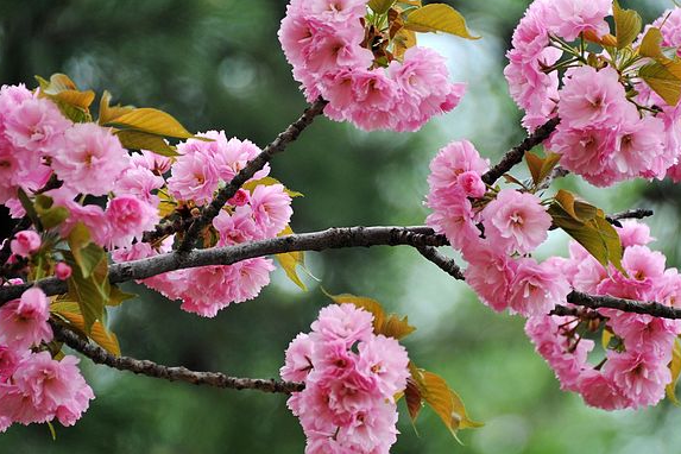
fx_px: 7925
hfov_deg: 4.9
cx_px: 351
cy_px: 239
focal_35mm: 419
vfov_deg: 3.3
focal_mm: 300
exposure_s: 1/500
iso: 800
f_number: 5.6
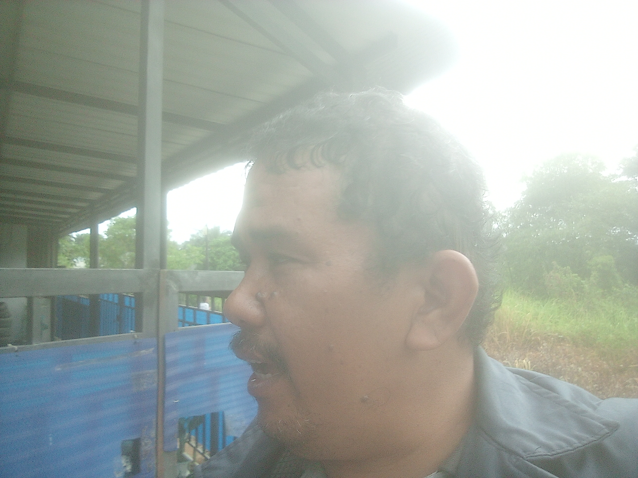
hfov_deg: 63.4
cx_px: 319
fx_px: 516
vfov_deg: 49.7
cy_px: 239
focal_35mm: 28
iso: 103
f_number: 2
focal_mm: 2.64
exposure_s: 1/174
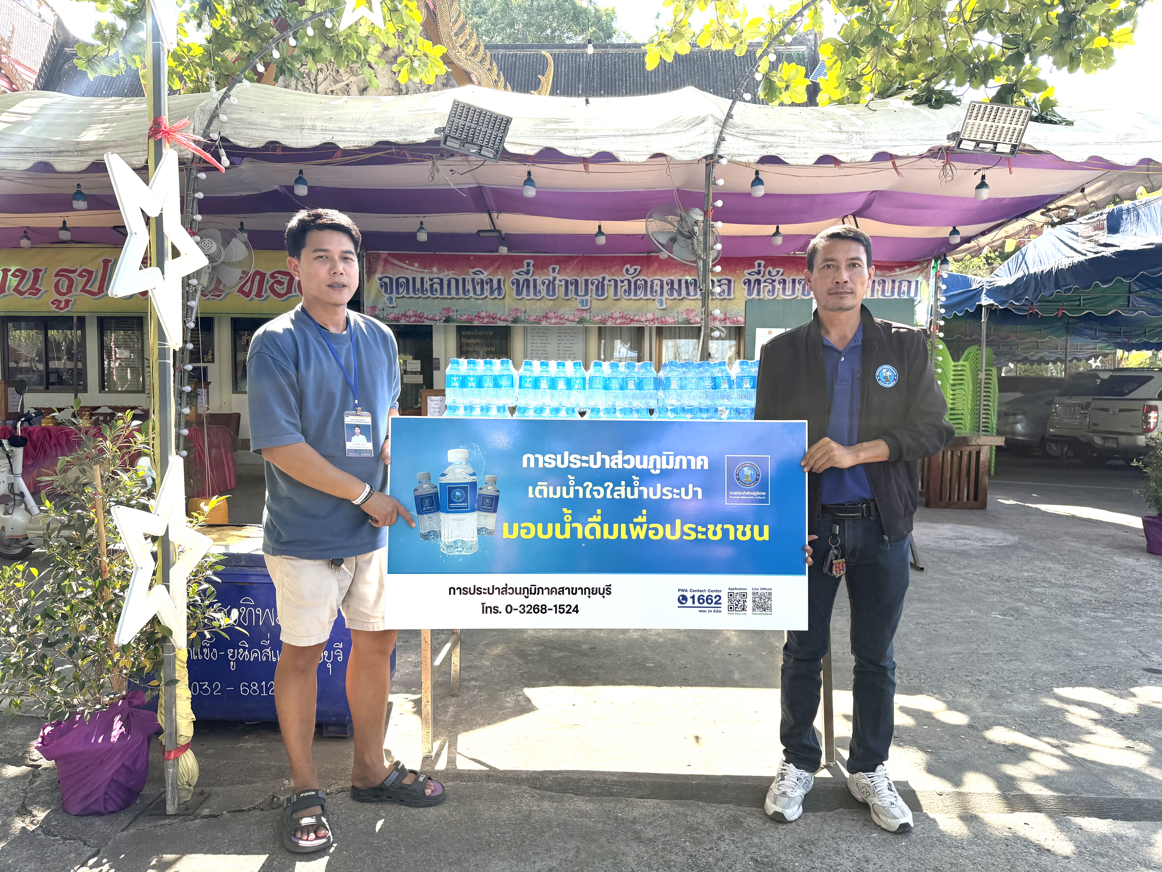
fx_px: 806
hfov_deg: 71.6
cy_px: 436
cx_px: 581
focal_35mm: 24
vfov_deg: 56.8
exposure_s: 1/1060
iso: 100
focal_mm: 6.76
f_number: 1.78
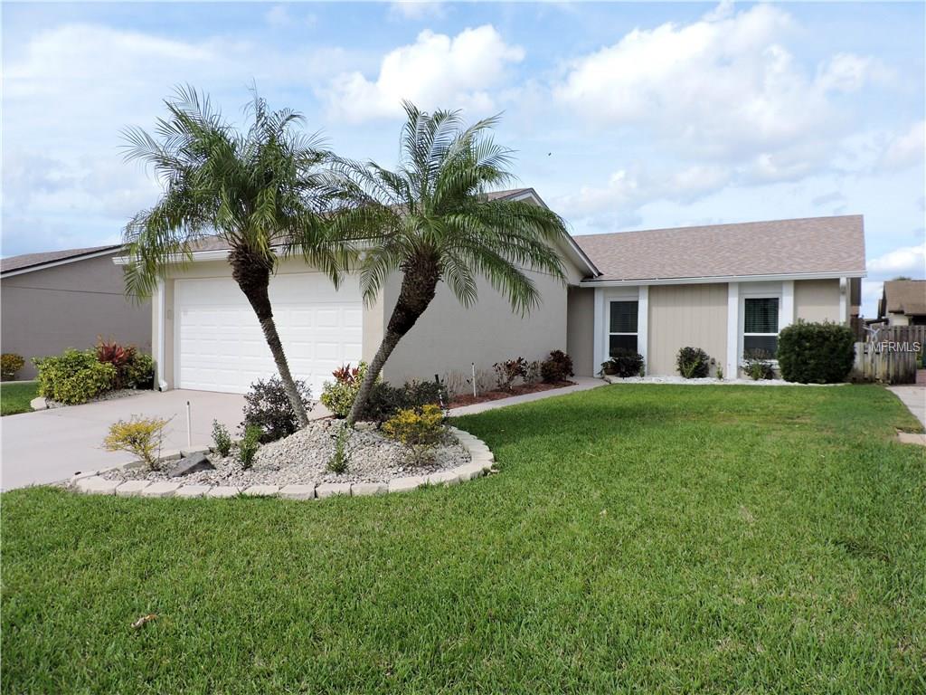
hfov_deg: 71.6
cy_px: 348
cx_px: 463
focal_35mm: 24
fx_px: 642
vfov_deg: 56.8
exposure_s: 1/1000
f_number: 3
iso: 100
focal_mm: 4.3
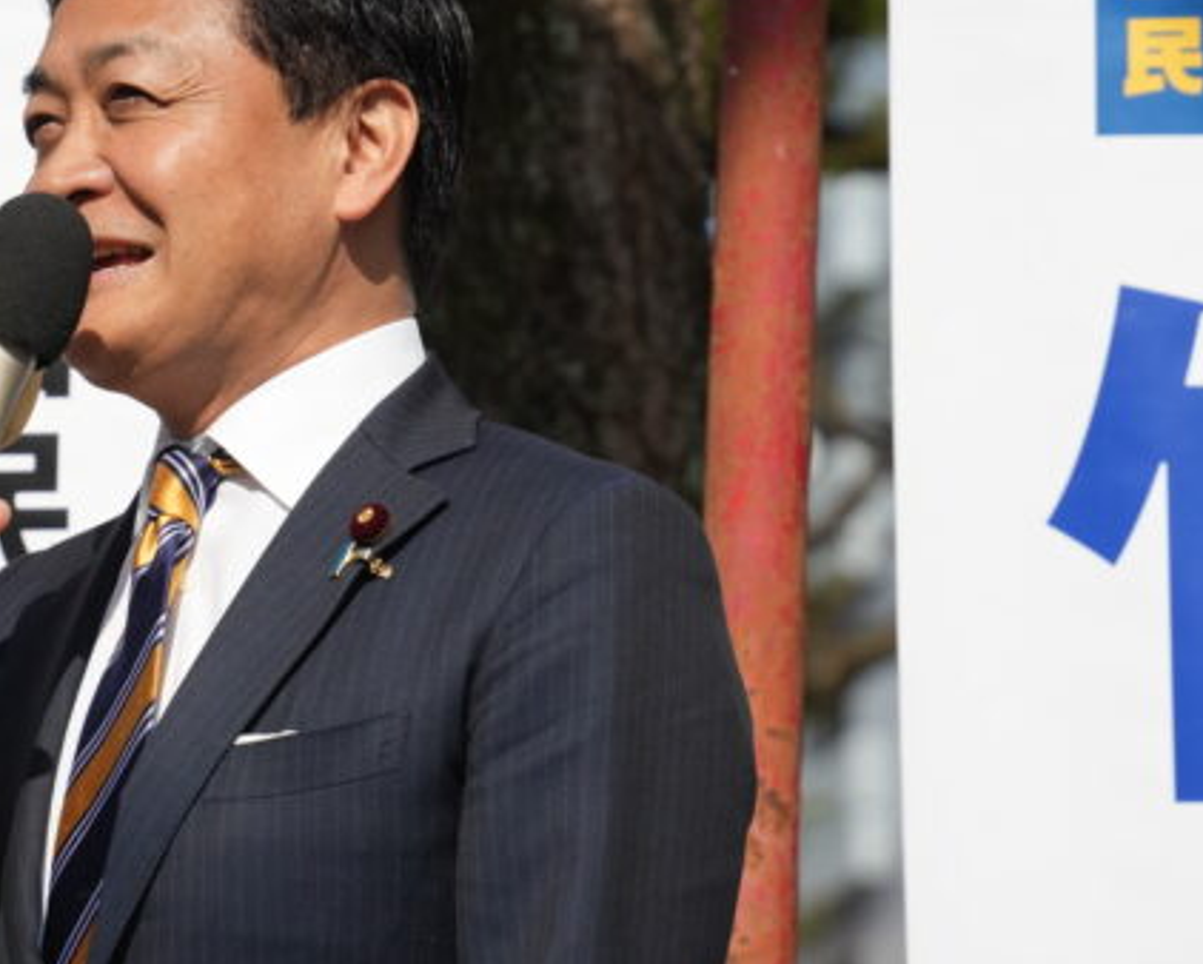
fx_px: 8941
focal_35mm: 251
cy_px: 422
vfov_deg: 6.2
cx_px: 316
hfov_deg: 7.7
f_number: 6.3
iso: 1600
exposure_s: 1/8000
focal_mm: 147
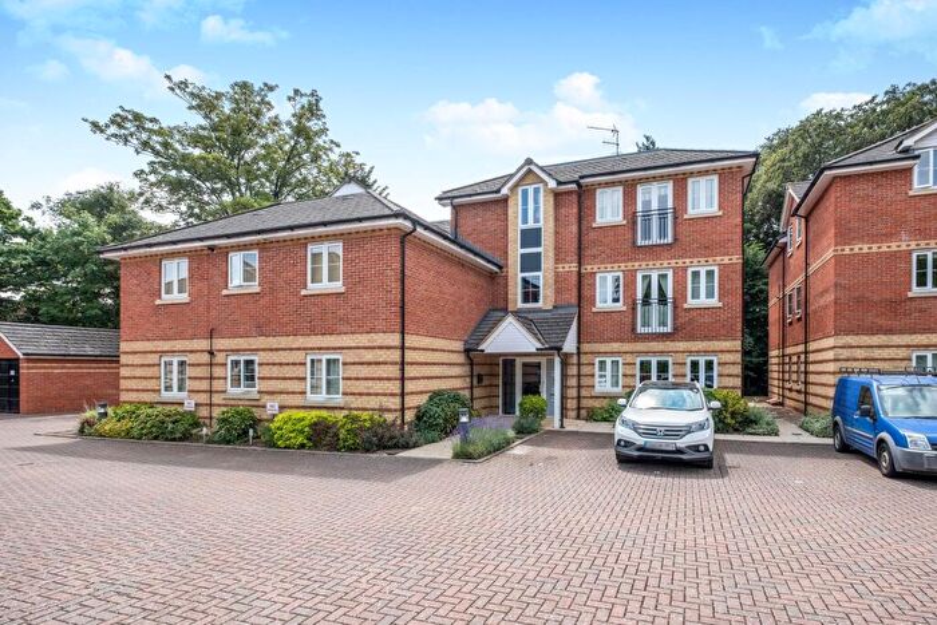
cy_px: 312
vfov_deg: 73.8
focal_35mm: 16
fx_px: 417
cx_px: 468
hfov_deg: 96.7
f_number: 8
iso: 250
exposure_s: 1/180
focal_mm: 10.5
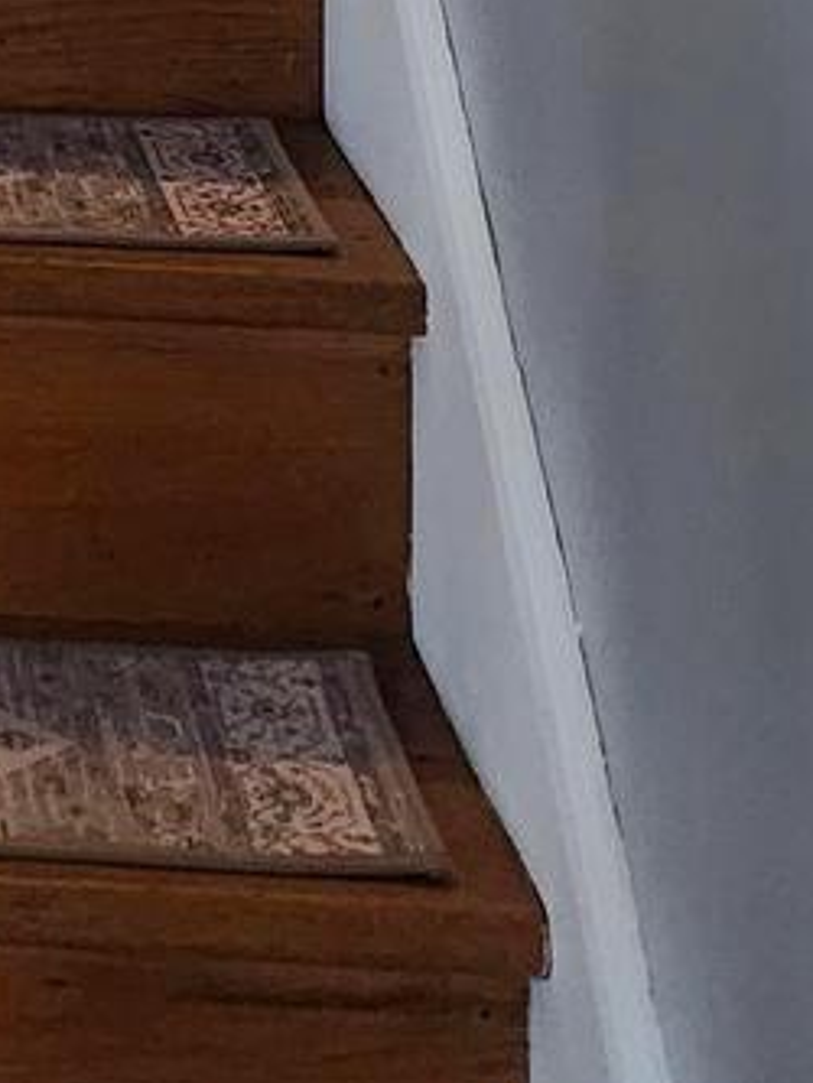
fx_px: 3317
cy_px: -1210
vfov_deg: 14.6
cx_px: -459
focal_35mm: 106
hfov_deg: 13.1
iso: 1000
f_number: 1.8
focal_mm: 6.4
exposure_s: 1/120
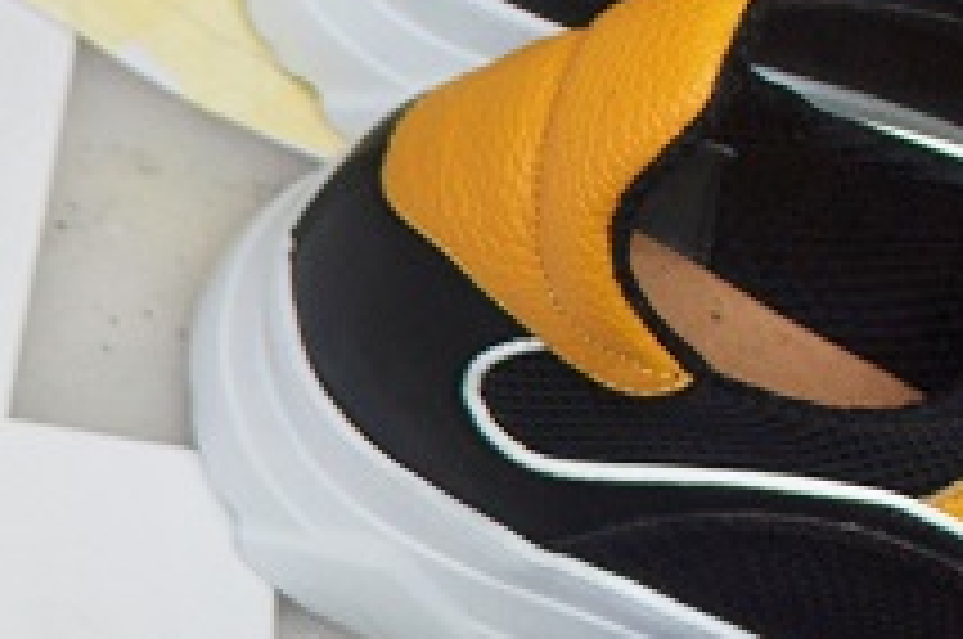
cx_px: -1098
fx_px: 6553
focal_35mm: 245
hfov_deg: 7.9
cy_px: 1012
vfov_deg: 5.5
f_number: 4
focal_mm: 35
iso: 200
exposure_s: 1/160
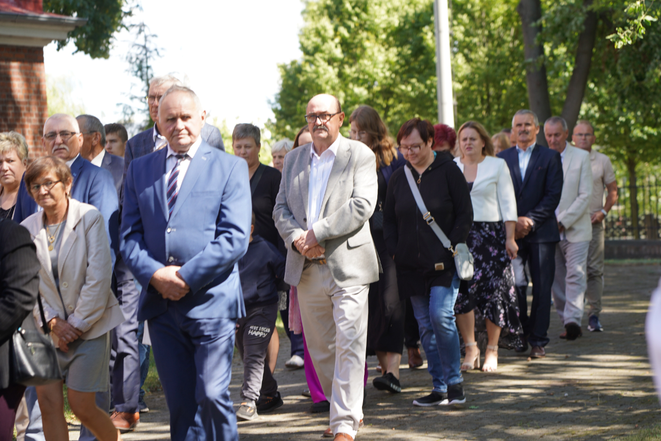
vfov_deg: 13.0
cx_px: 330
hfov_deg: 19.5
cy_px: 220
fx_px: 1928
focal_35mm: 105
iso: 100
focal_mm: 105
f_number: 4.5
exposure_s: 1/100
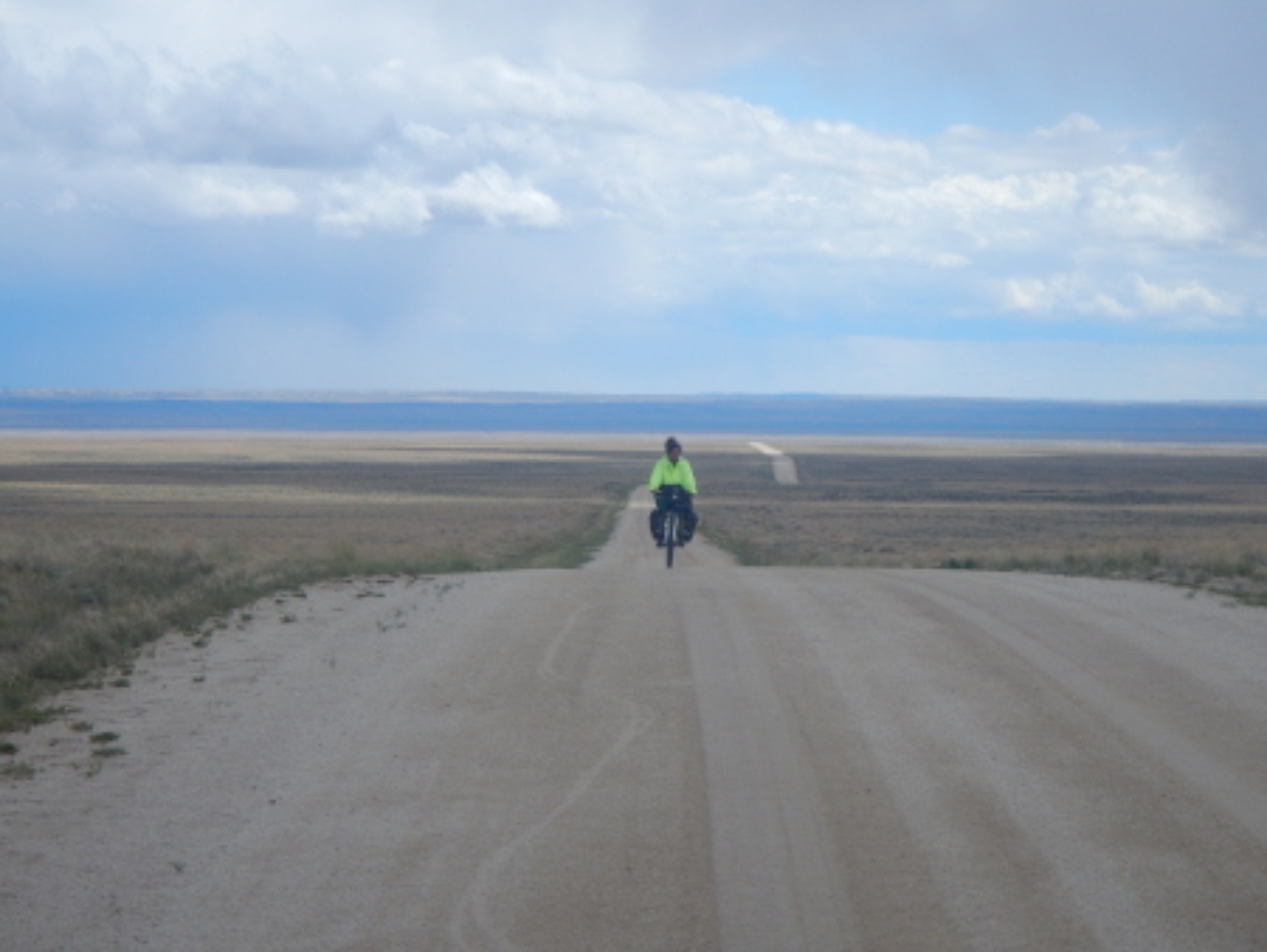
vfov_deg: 10.6
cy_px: 476
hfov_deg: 14.1
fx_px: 5127
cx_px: 634
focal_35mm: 140
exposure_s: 1/1000
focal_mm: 25
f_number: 4.8
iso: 125
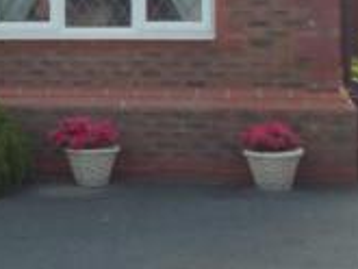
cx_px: -40
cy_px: 16
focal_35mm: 120
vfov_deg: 12.3
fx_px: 1242
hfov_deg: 15.9
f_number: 3.6
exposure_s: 1/320
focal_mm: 6
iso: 80
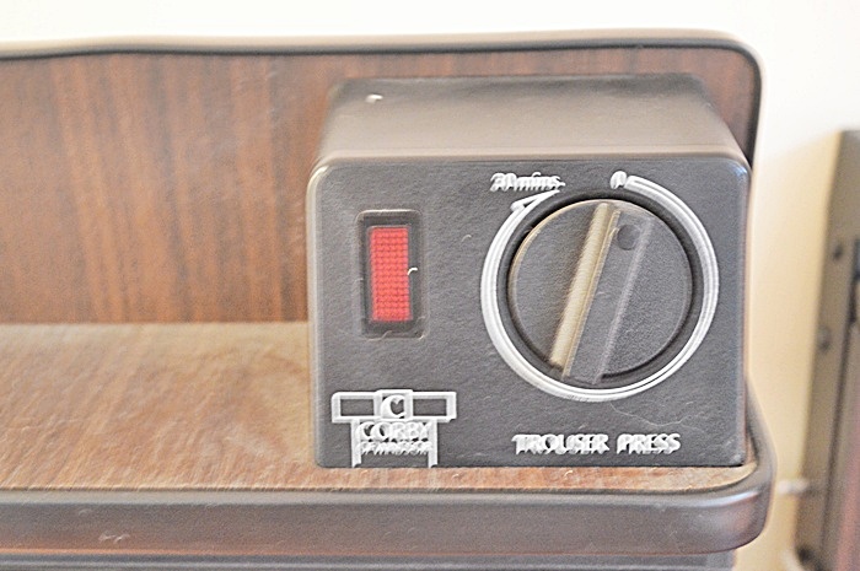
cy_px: 286
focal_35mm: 44
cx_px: 430
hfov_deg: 45.0
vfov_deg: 30.8
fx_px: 1038
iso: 3200
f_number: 4.5
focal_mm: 29
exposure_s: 1/4
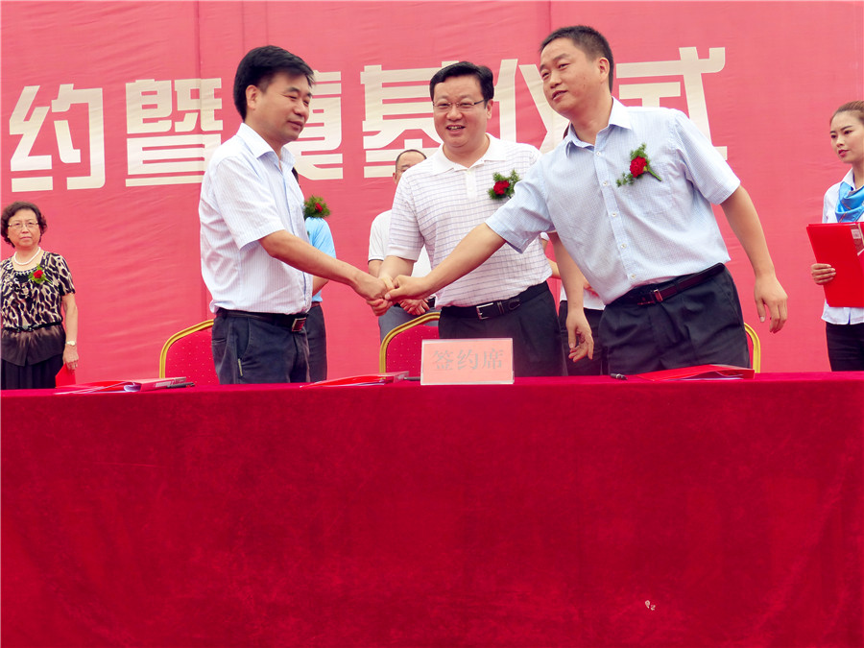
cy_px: 324
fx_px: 1123
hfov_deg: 42.1
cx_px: 432
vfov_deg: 32.2
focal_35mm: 45
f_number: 3.5
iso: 160
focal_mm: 8.1
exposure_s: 1/100
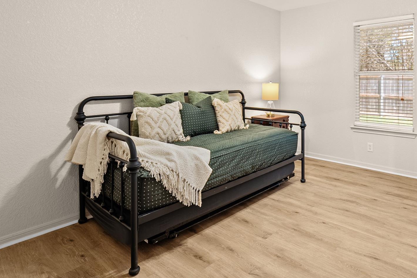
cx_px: 277
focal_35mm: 23
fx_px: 266
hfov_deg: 73.8
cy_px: 87
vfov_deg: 53.7
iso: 400
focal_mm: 16
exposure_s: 1.6
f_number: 8
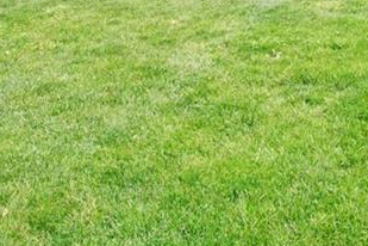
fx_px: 542
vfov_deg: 21.3
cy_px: -126
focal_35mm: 53
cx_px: 432
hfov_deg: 31.8
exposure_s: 1/320
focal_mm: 16
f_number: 9
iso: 200
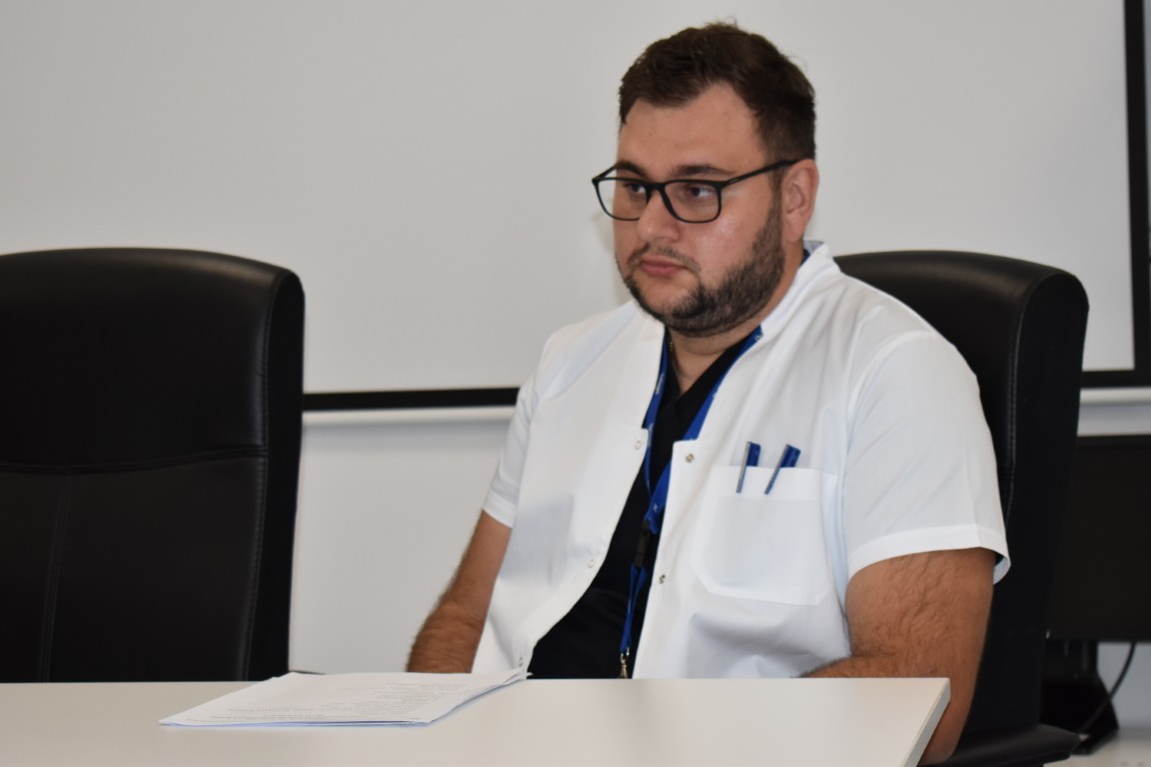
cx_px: 576
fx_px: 2494
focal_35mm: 78
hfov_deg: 26.0
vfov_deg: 17.5
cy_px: 384
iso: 560
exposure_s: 1/125
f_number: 5.6
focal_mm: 52
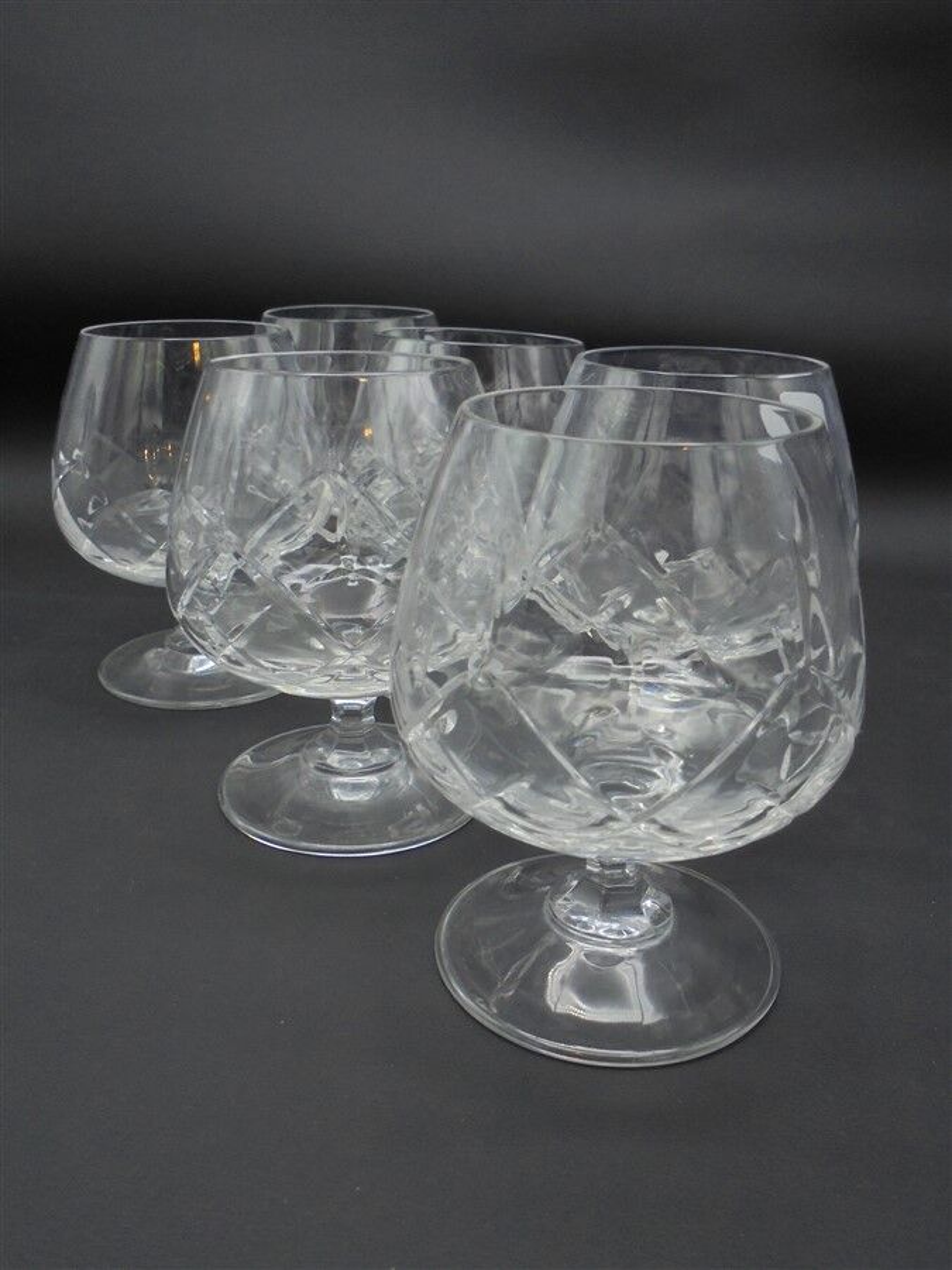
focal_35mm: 29
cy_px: 635
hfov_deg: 48.2
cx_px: 476
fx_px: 1063
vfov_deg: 61.7
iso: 160
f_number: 3.7
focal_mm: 5.3
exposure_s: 1/30
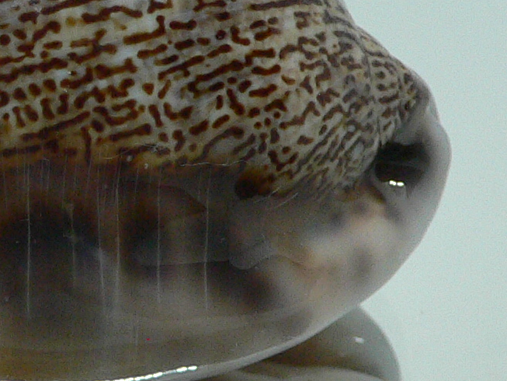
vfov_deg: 13.7
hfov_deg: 18.0
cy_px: 223
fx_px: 1582
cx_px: 61
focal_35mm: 108
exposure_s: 1/60
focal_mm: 4.6
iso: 200
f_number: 2.8
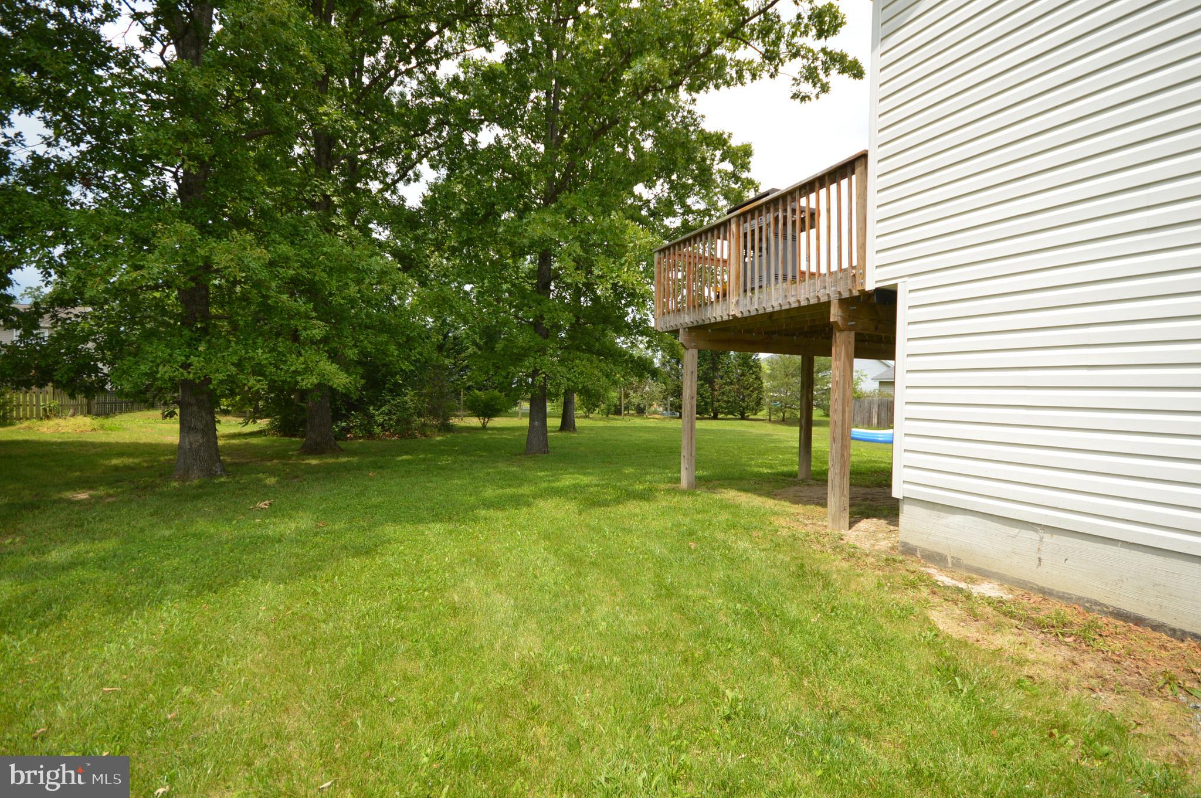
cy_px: 399
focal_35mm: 24
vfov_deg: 53.0
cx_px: 600
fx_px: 800
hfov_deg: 73.8
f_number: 9
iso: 100
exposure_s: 1/200
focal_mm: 16
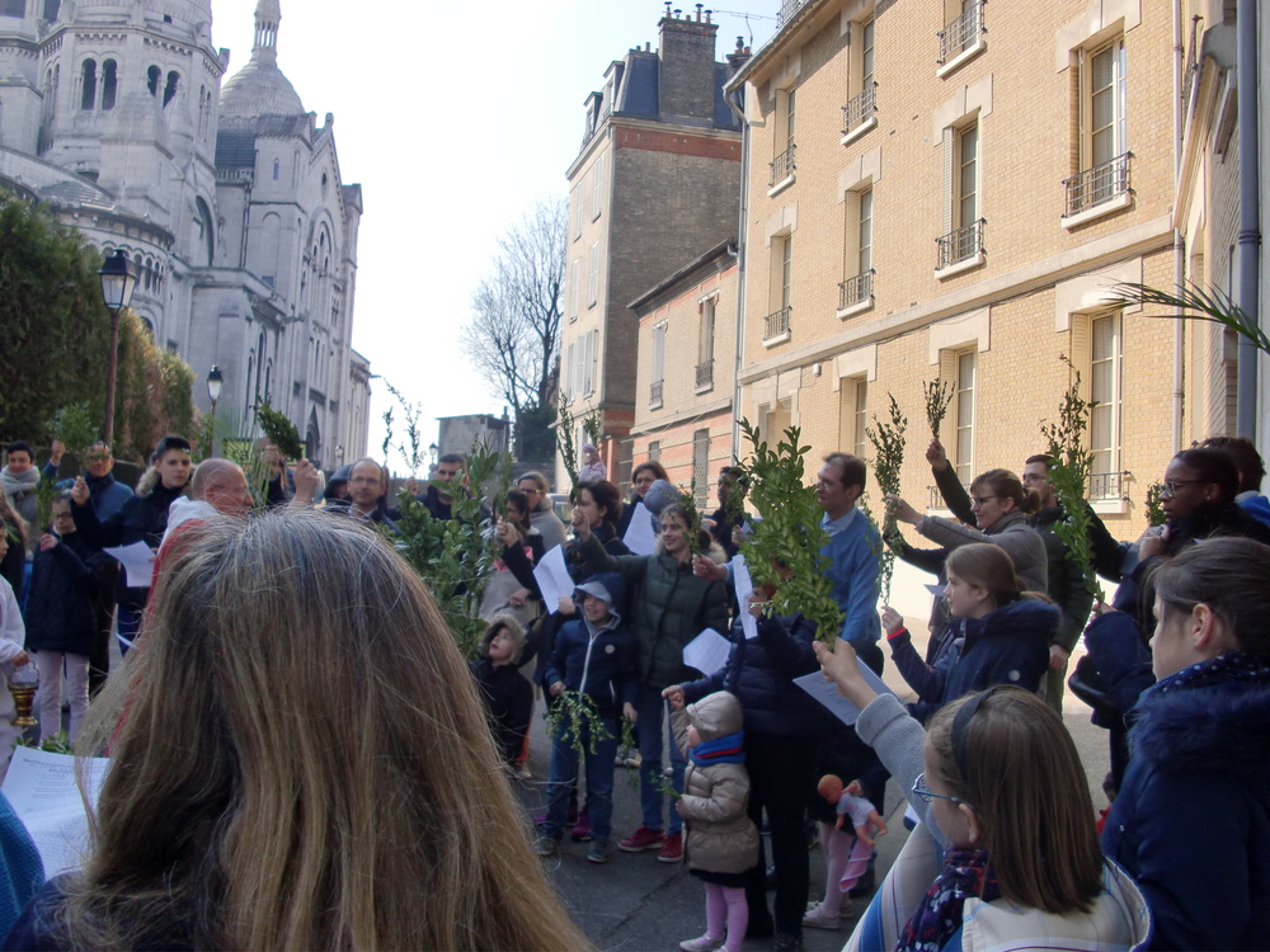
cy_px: 476
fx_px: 1321
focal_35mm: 36
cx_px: 635
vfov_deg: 39.7
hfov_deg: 51.4
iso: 64
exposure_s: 1/800
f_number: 2.8
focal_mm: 6.3
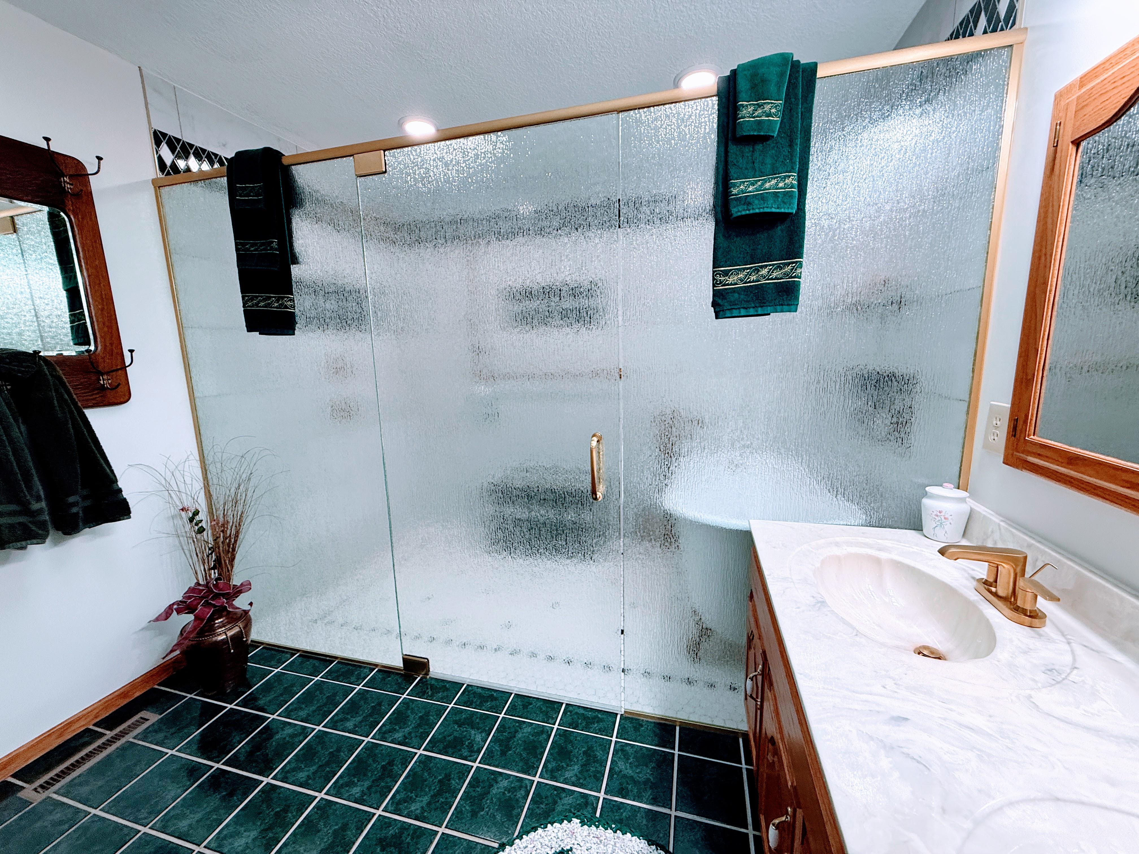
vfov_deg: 85.7
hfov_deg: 102.1
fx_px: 461
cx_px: 570
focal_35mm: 14
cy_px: 427
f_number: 2.2
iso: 160
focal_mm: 2.22
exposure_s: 1/120
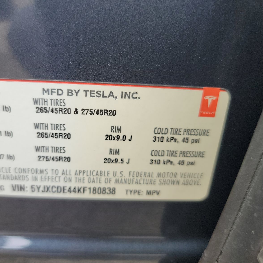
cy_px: 131
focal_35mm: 29
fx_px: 249
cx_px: 104
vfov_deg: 55.6
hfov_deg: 55.2
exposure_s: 1/119
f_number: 1.8
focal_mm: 6.7
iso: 92
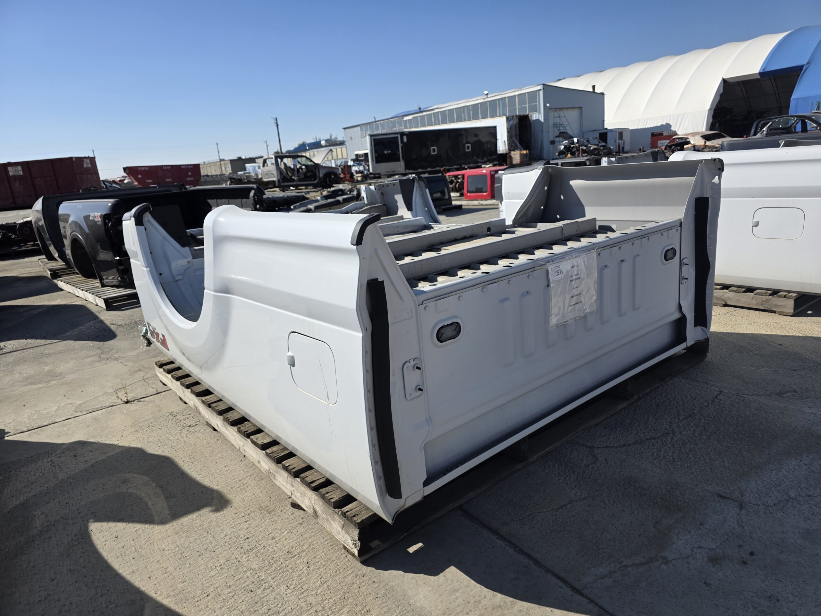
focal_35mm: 23
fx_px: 545
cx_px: 410
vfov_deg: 58.9
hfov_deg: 73.9
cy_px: 308
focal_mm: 6.3
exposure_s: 1/7944
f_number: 1.7
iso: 80
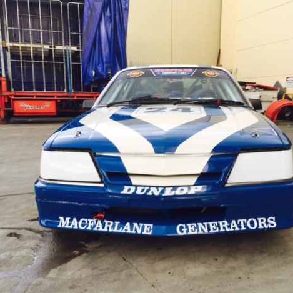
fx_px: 335
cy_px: 149
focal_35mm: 35
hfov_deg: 47.1
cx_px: 167
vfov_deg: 47.2
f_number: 2.2
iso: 32
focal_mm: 4.15
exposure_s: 1/60
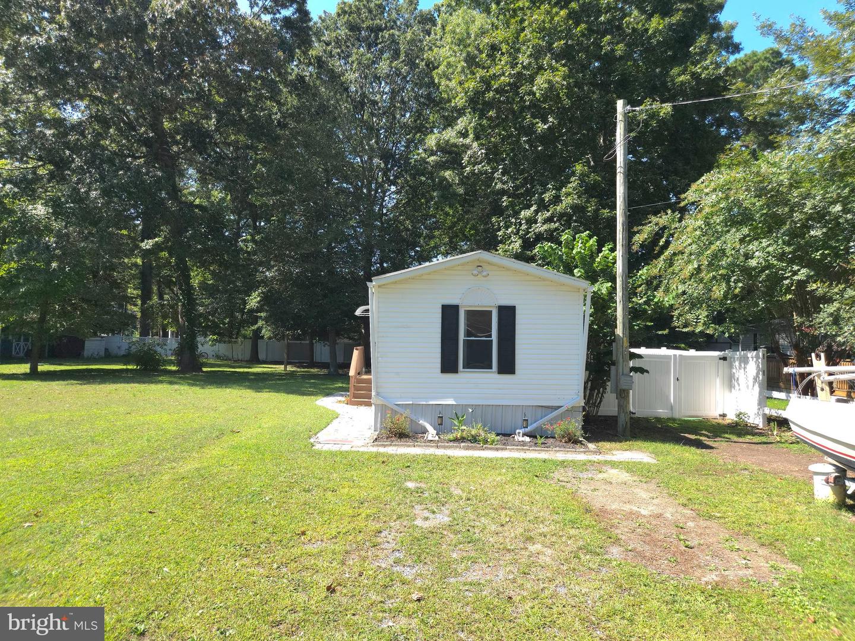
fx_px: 568
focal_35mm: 23
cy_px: 320
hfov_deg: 73.9
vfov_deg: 58.9
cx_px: 428
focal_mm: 5.4
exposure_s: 1/769
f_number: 1.8
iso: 50
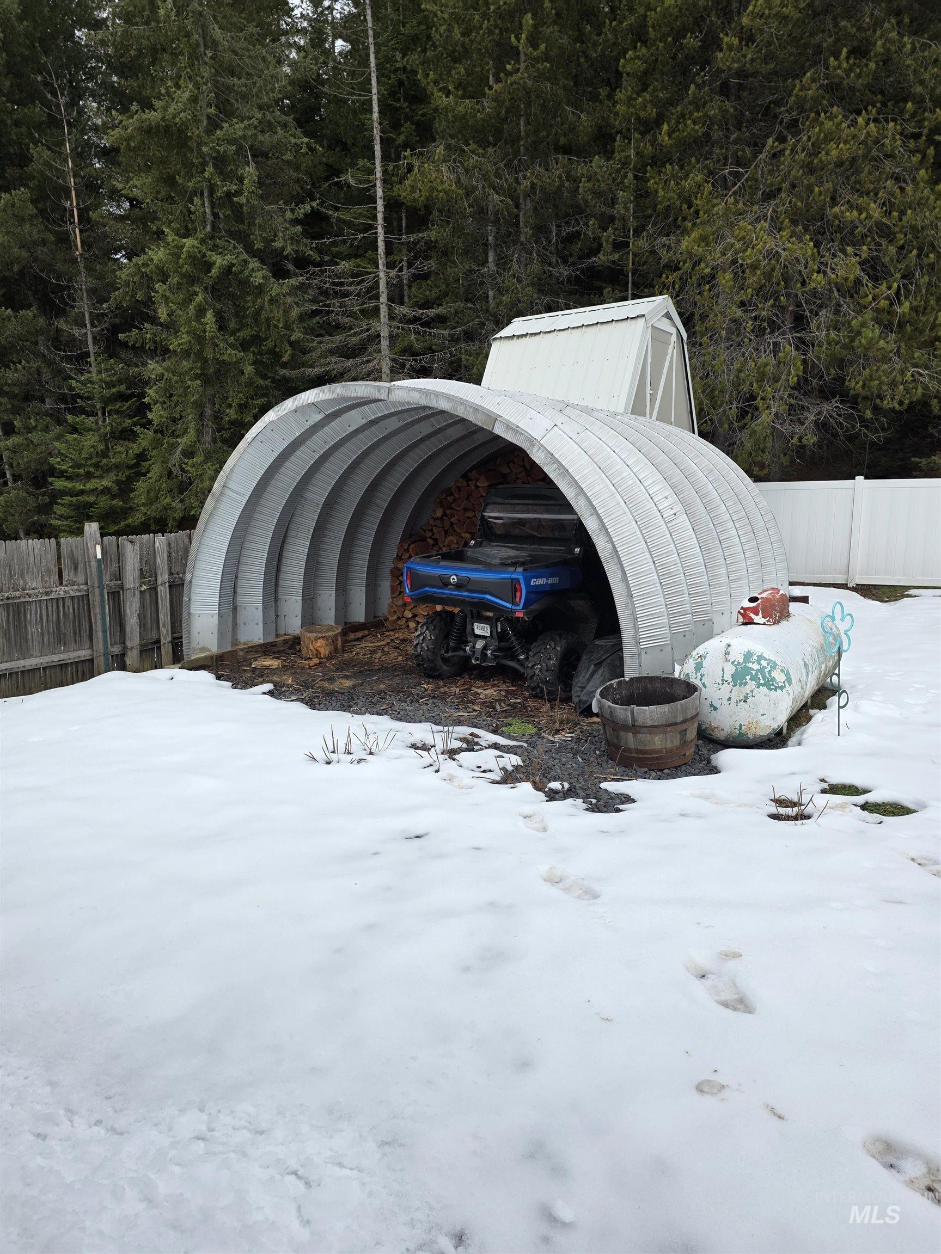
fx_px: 834
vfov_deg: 73.9
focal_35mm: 23
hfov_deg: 58.9
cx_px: 470
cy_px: 627
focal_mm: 6.3
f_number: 1.7
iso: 32
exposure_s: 1/359
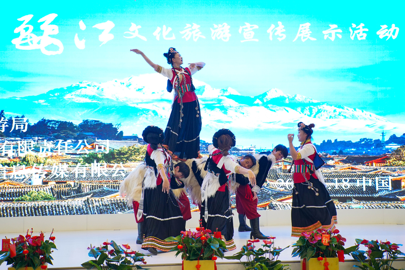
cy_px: 135
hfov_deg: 43.6
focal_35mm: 45
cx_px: 202
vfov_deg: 29.9
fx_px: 506
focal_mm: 45
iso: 2000
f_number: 4
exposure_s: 1/160
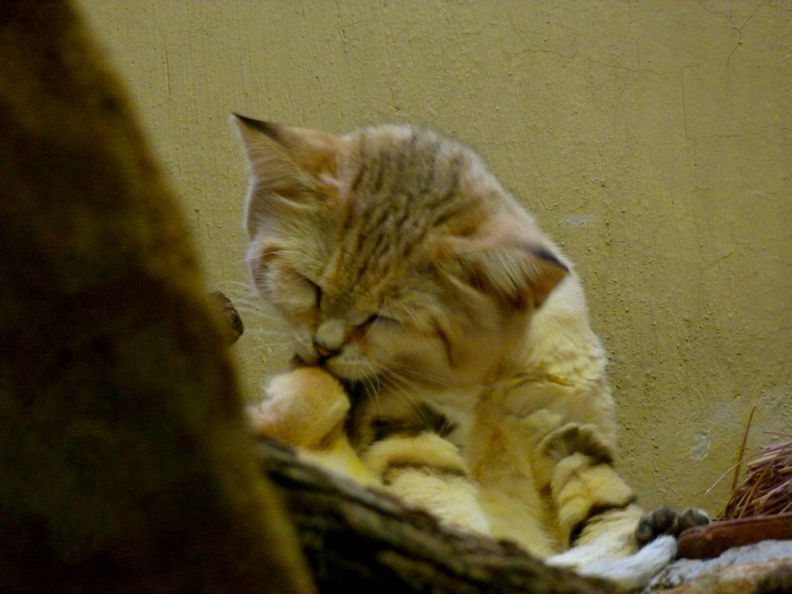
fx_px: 12858
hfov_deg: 3.5
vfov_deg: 2.6
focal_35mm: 562
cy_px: 297
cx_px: 396
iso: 800
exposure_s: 1/50
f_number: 4.9
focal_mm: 101.1
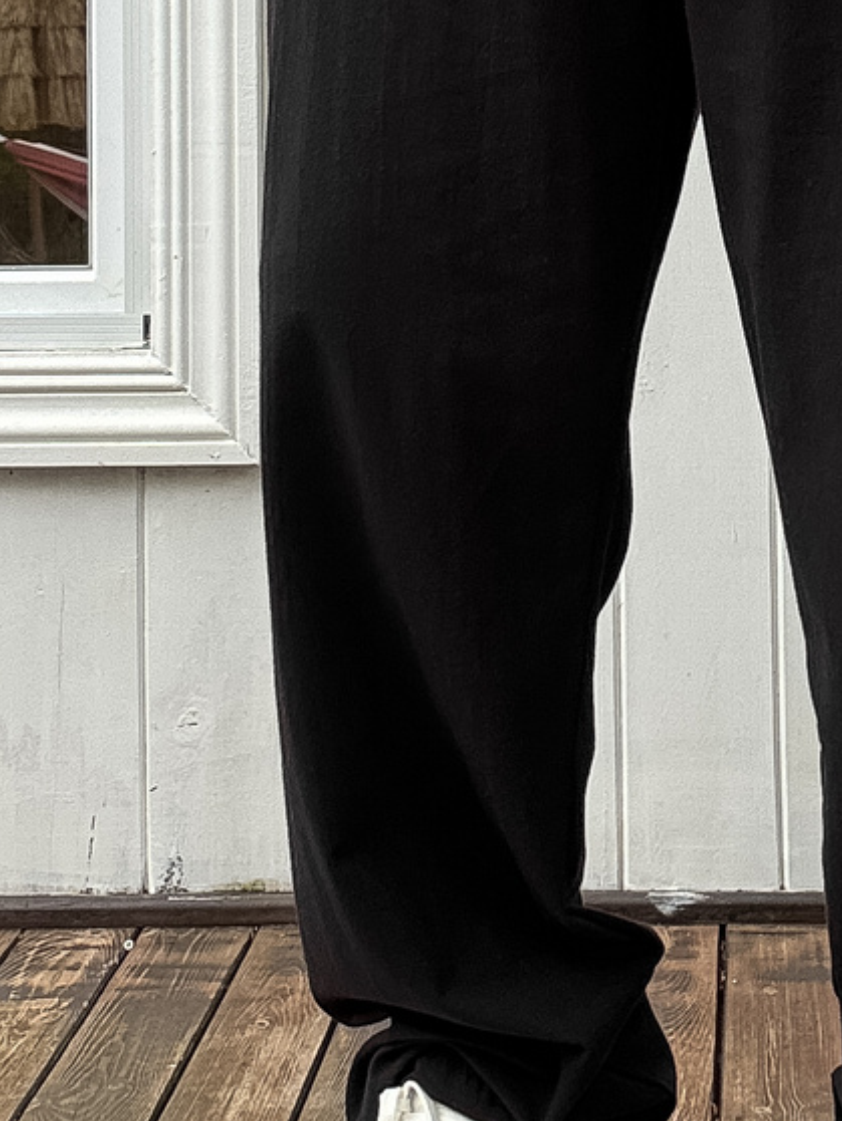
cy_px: 42
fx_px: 2787
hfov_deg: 17.1
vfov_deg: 22.0
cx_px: 643
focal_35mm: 86
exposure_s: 1/120
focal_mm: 2.69
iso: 20
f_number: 1.9
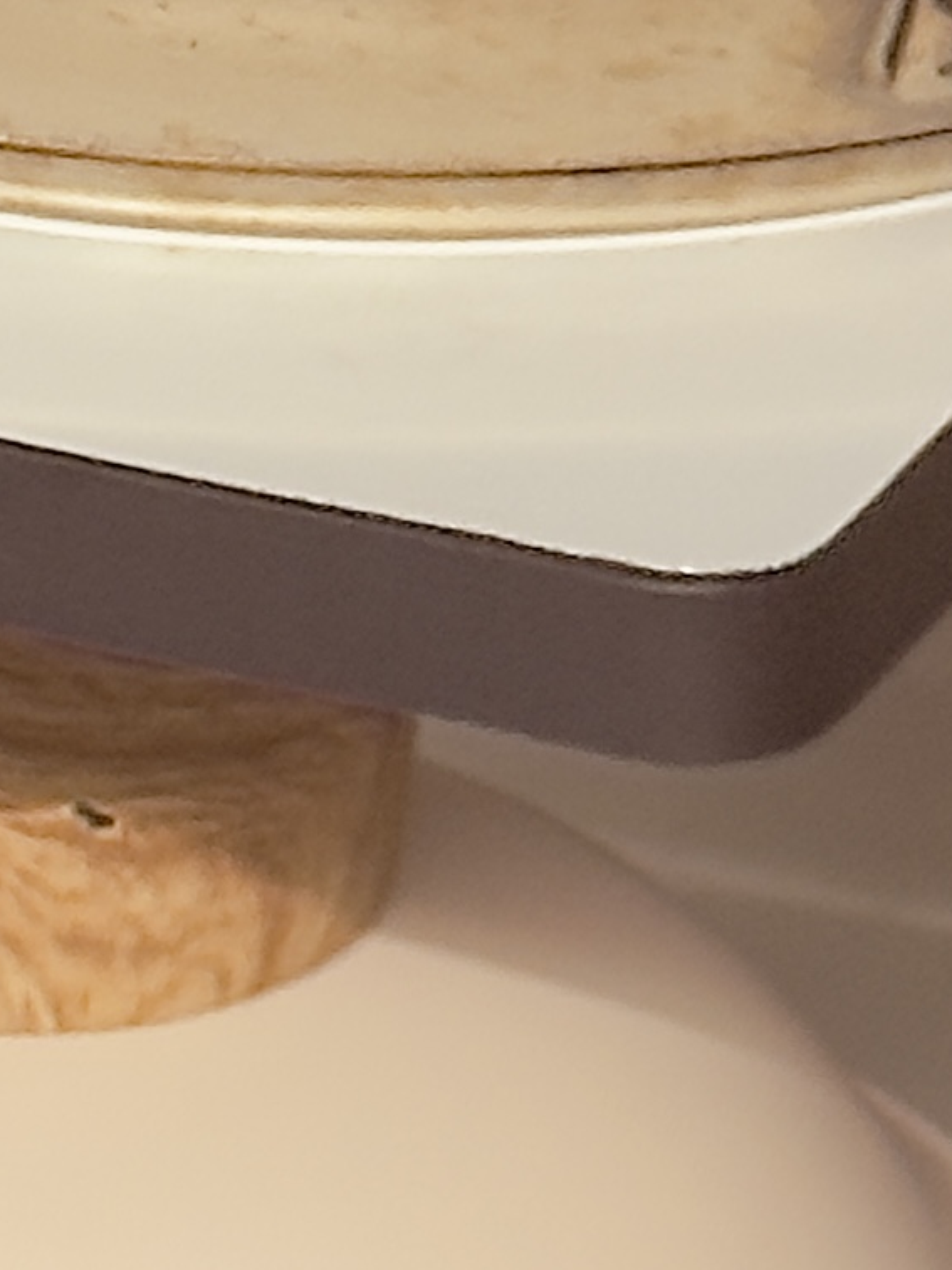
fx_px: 9387
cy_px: -202
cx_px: 264
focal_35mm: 256
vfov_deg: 7.7
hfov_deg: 5.8
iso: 500
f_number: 1.78
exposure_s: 1/29
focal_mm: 6.76
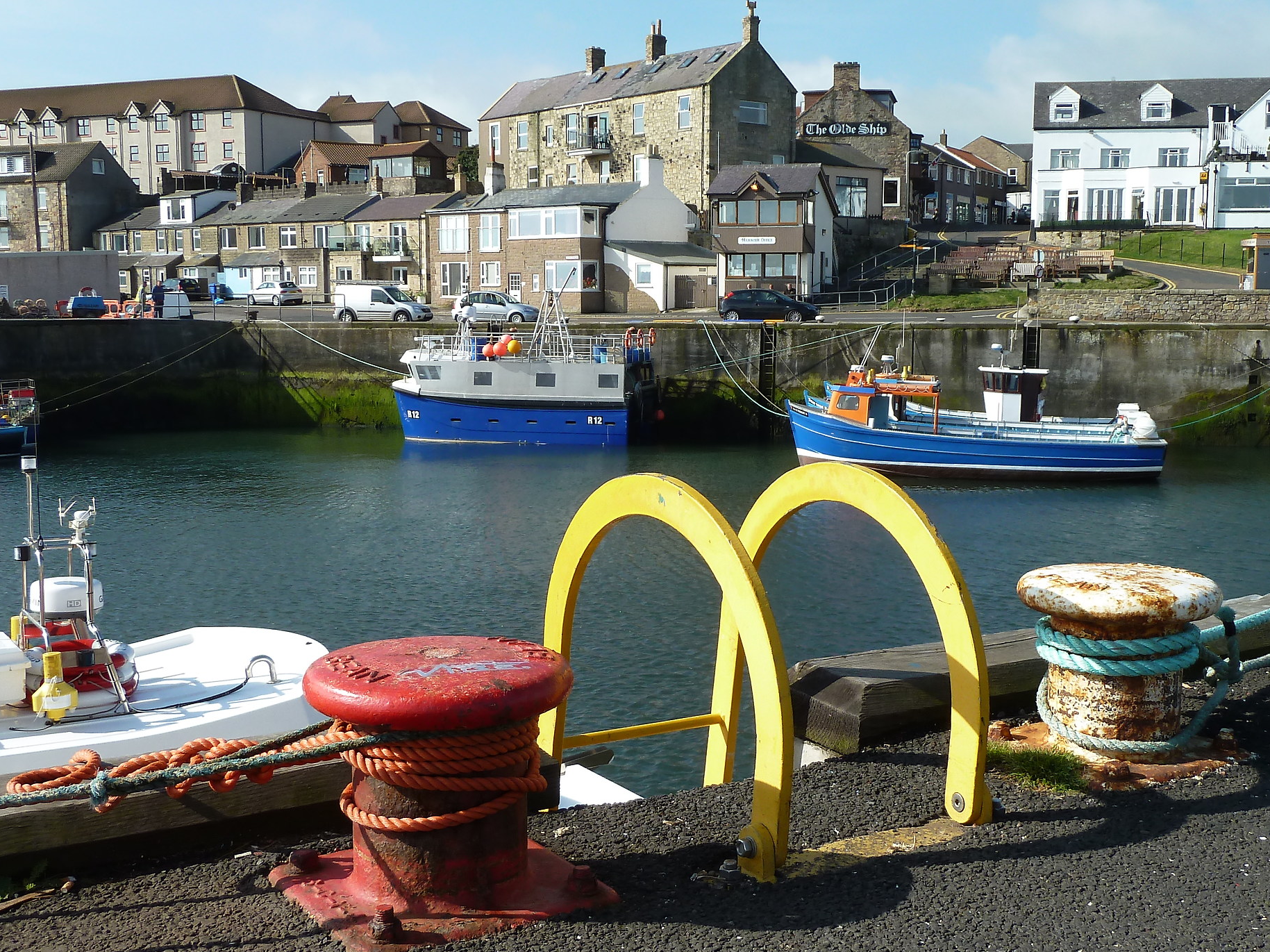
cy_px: 542
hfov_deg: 44.7
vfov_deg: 34.3
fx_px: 1541
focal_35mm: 42
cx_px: 696
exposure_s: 1/400
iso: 80
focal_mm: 5.3
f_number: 4.5
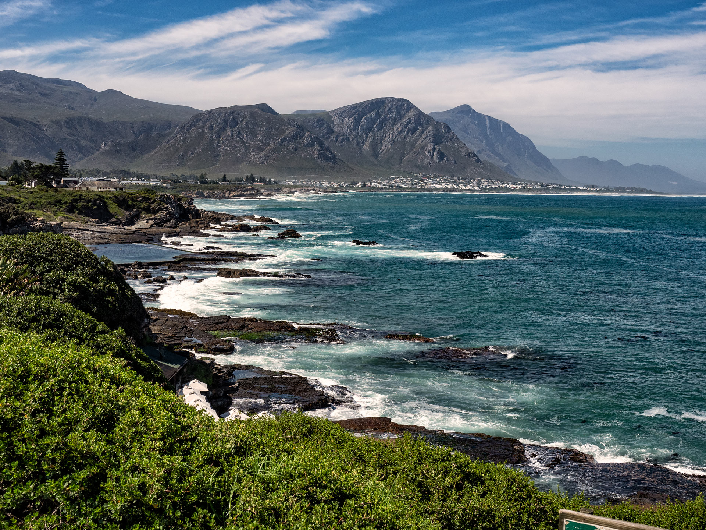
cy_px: 265
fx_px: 816
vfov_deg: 36.0
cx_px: 353
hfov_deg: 46.8
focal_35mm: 40
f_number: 5.6
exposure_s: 1/1250
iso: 200
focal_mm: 20
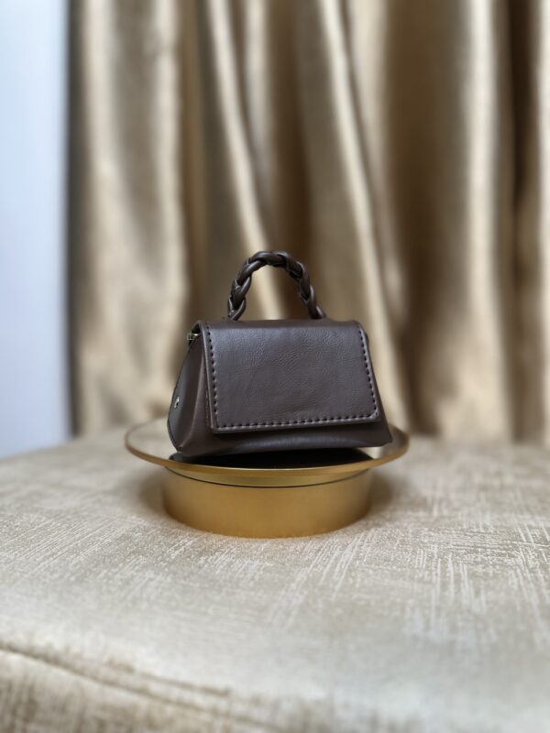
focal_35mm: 24
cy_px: 366
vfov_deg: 71.6
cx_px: 275
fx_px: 508
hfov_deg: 56.8
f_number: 1.78
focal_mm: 6.86
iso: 200
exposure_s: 1/50
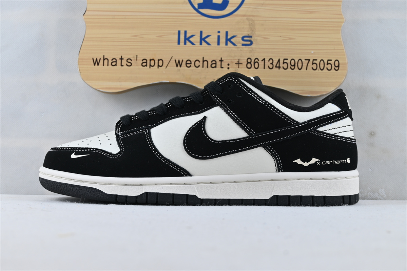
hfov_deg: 40.0
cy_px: 136
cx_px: 204
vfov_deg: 27.3
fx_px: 560
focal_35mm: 50
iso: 100
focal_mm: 33
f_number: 5
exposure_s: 1/50
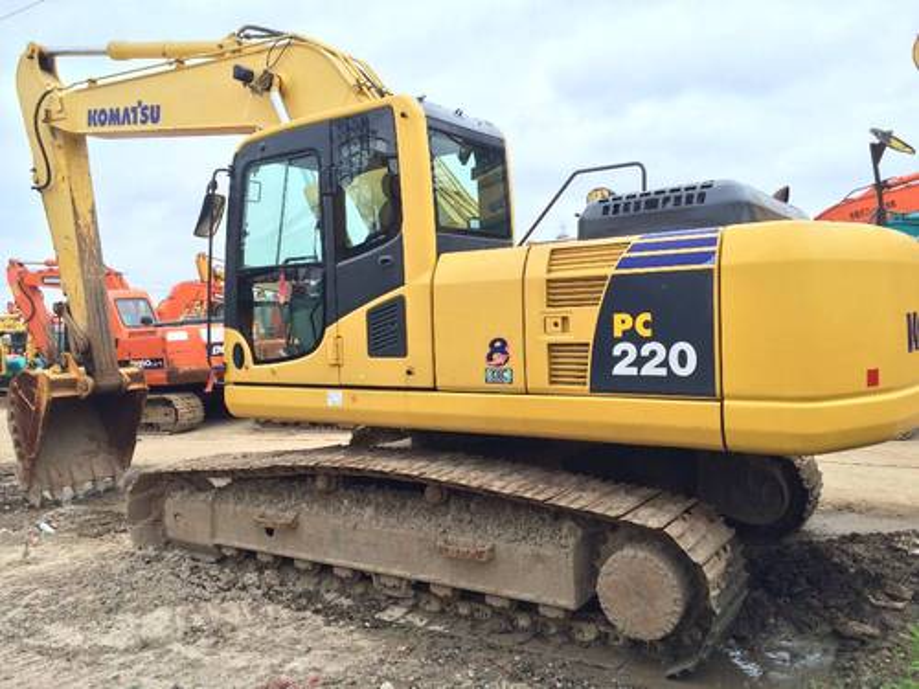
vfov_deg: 48.2
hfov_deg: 61.7
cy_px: 344
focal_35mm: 29
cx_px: 460
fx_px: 770
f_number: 2.2
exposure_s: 1/334
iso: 32
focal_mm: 4.15
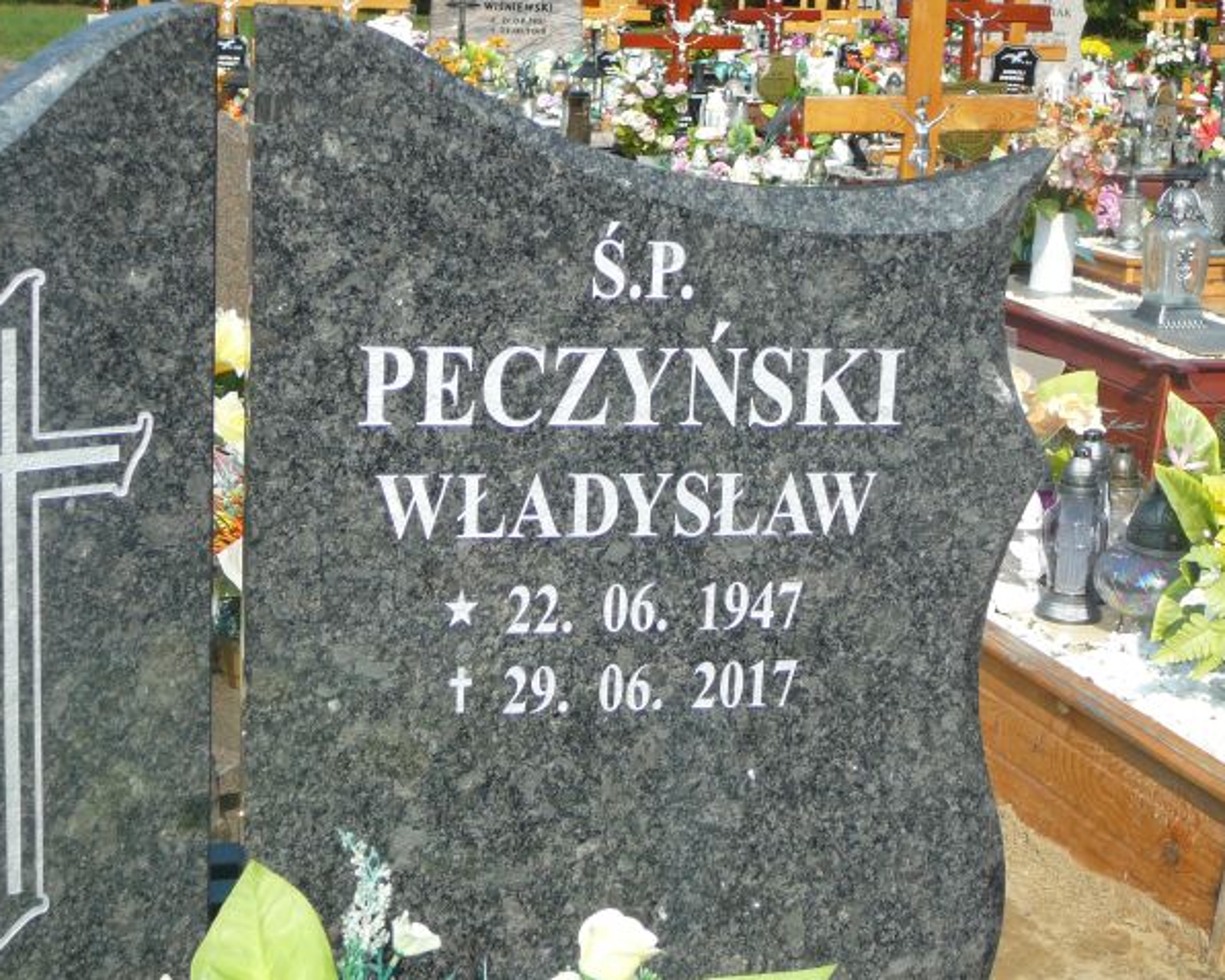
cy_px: 490
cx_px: 618
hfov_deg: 27.9
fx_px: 2466
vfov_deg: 22.5
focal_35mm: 68
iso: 80
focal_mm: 9.7
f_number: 3.6
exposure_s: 1/800
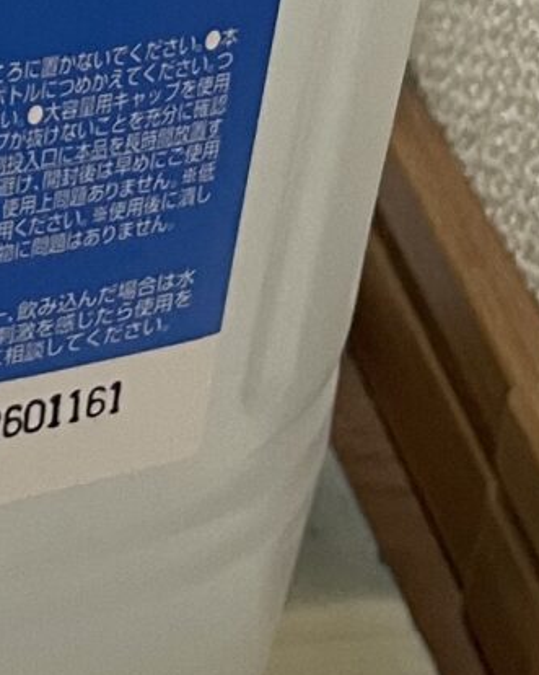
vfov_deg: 11.2
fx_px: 3132
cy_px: -660
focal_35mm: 157
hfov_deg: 9.2
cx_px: -562
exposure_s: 1/50
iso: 100
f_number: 1.6
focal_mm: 4.2
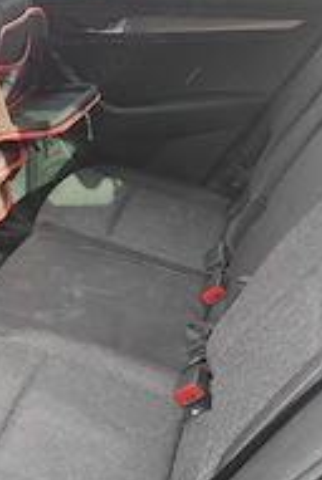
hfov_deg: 25.7
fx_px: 668
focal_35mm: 50
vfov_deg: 39.5
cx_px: 0
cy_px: 266
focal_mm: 5.43
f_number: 1.8
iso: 50
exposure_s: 1/108
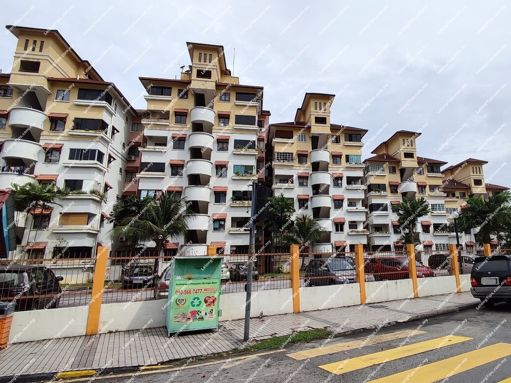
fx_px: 236
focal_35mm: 16
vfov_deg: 78.1
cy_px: 192
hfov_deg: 94.5
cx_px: 256
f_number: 2.2
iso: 50
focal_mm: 1.65
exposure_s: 1/1801
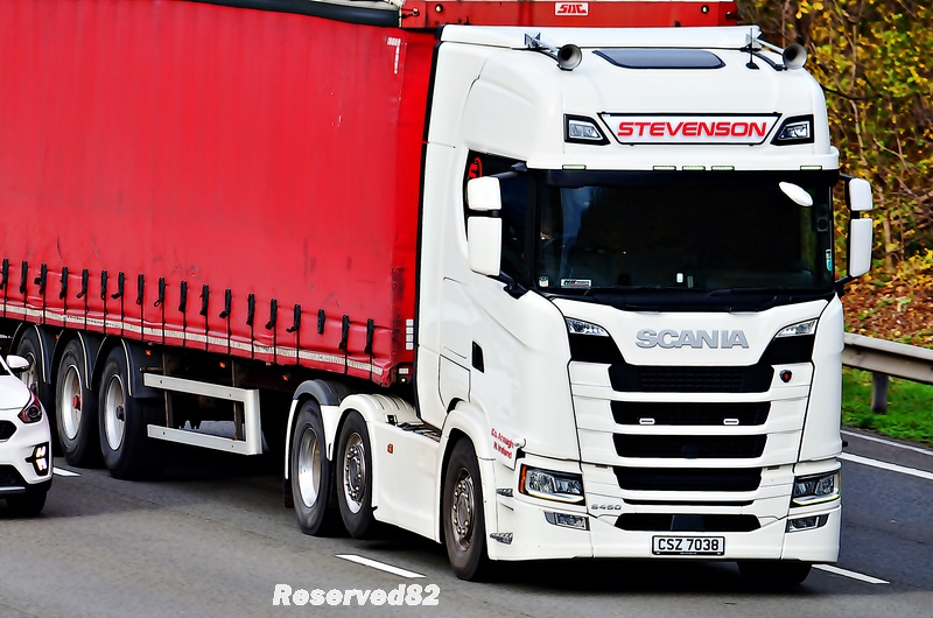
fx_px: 10475
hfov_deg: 5.1
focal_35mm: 405
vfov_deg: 3.4
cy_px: 309
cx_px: 466
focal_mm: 270
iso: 250
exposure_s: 1/400
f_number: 7.1
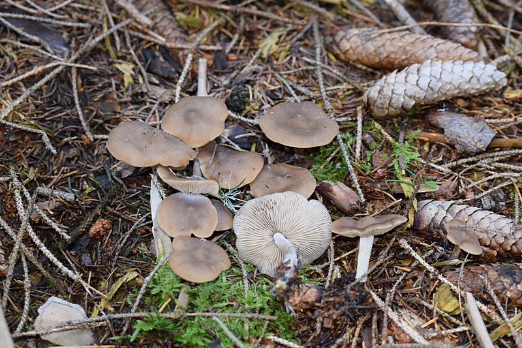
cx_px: 261
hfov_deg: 22.6
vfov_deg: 15.2
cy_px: 174
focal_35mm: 90
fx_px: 1305
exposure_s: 1/80
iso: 800
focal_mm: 60
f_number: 4.5
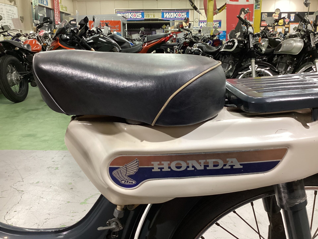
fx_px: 285
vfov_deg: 45.4
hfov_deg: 58.4
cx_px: 159
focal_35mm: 31
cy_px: 120
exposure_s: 1/60
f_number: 2.4
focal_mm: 3.3
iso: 250
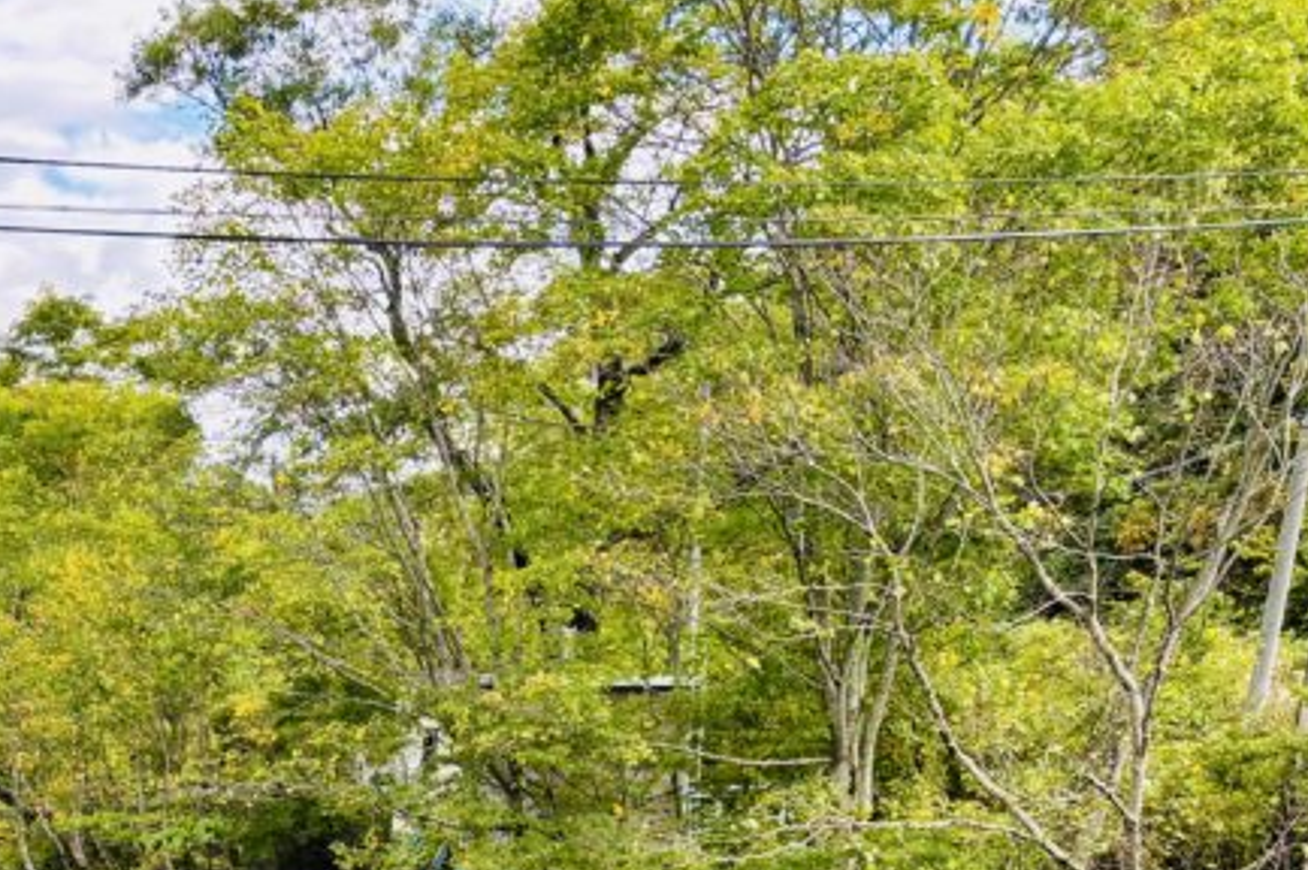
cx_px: 33
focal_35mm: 64
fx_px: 2324
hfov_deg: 29.6
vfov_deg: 19.5
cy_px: 1148
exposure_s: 1/594
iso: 50
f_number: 1.6
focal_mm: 5.96
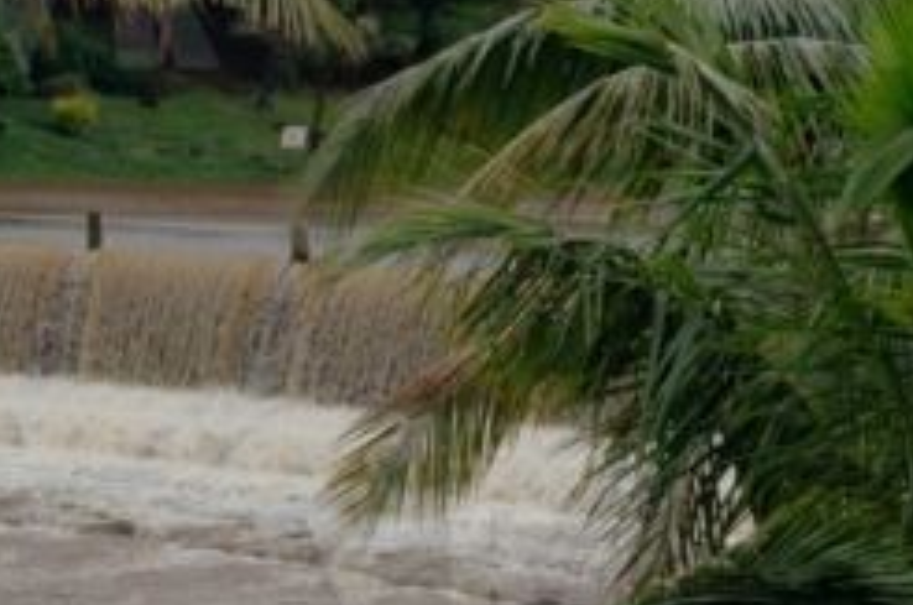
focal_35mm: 117
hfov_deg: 16.6
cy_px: 122
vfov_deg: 11.6
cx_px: -256
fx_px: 2961
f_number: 11
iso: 1000
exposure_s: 1/80
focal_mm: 24
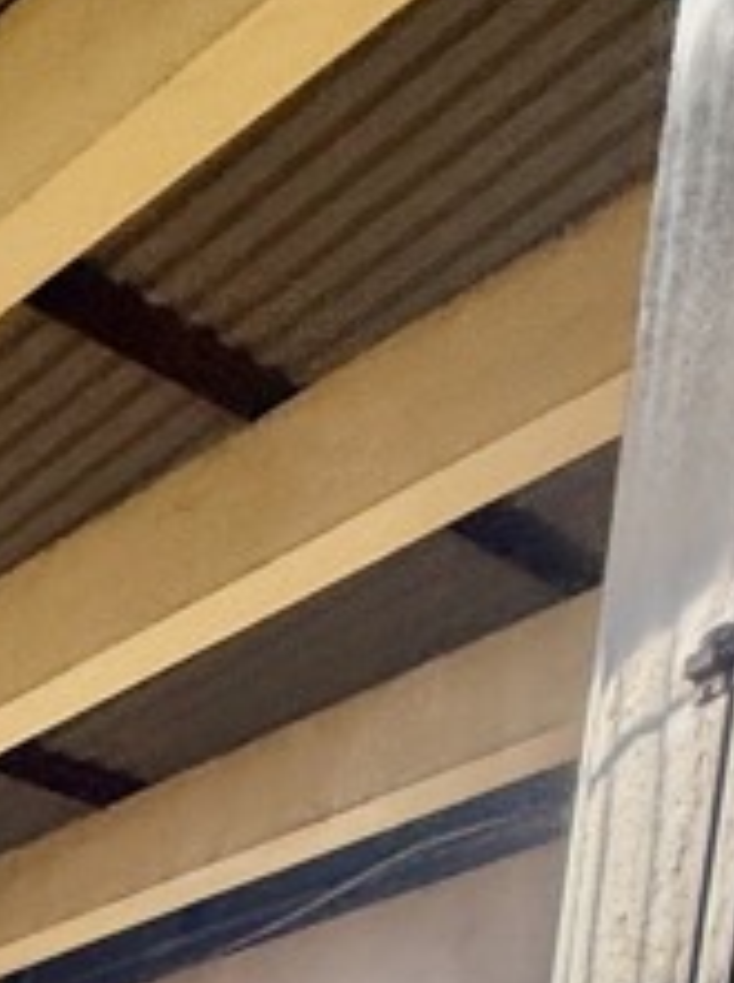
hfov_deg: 16.3
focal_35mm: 65
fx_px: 1843
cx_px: -805
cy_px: 1930
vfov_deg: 19.1
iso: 64
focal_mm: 2.22
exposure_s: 1/433
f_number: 2.2
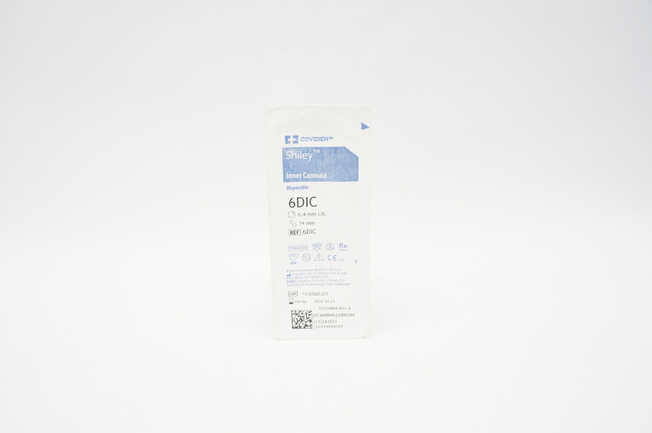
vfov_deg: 47.8
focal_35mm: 27
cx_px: 326
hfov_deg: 67.4
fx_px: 488
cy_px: 216
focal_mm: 18
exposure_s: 1/60
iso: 400
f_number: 4.5
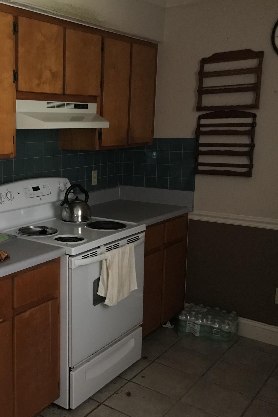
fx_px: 452
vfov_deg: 49.6
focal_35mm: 39
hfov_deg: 32.4
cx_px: 25
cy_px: 209
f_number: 1.8
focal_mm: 3.99
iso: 100
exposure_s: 1/5
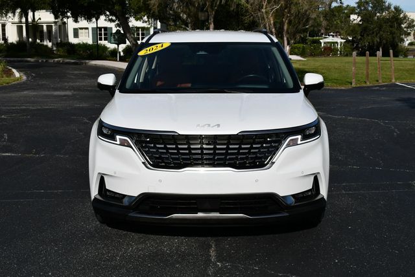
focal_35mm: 54
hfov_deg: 36.8
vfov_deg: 25.1
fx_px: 623
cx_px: 208
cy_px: 138
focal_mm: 27
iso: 100
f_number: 11
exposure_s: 1/500
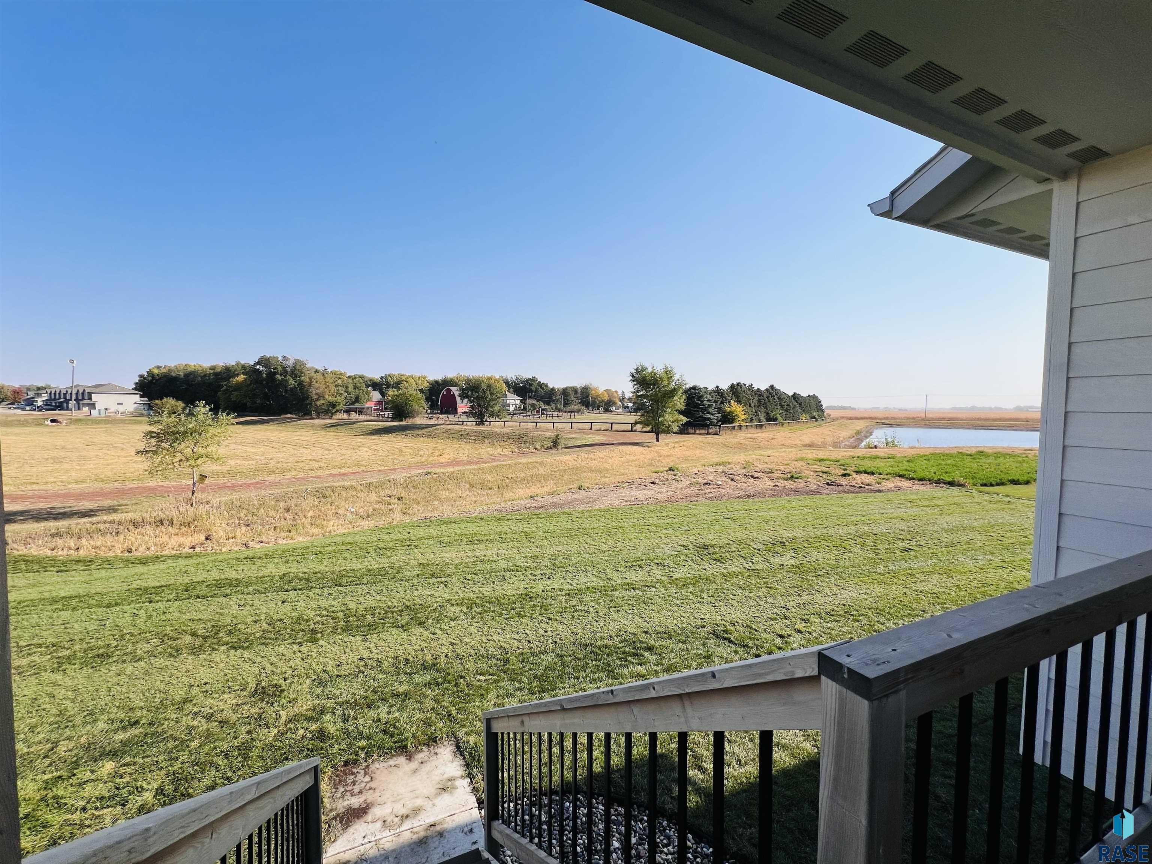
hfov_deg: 106.2
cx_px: 576
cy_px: 432
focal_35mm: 13
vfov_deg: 89.9
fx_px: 433
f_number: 1.8
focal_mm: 1.57
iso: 32
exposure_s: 1/1754
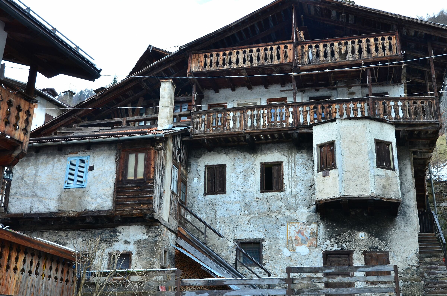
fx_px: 465
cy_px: 148
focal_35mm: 38
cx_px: 224
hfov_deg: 51.4
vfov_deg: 35.3
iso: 280
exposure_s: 1/100
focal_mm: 25
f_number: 7.1
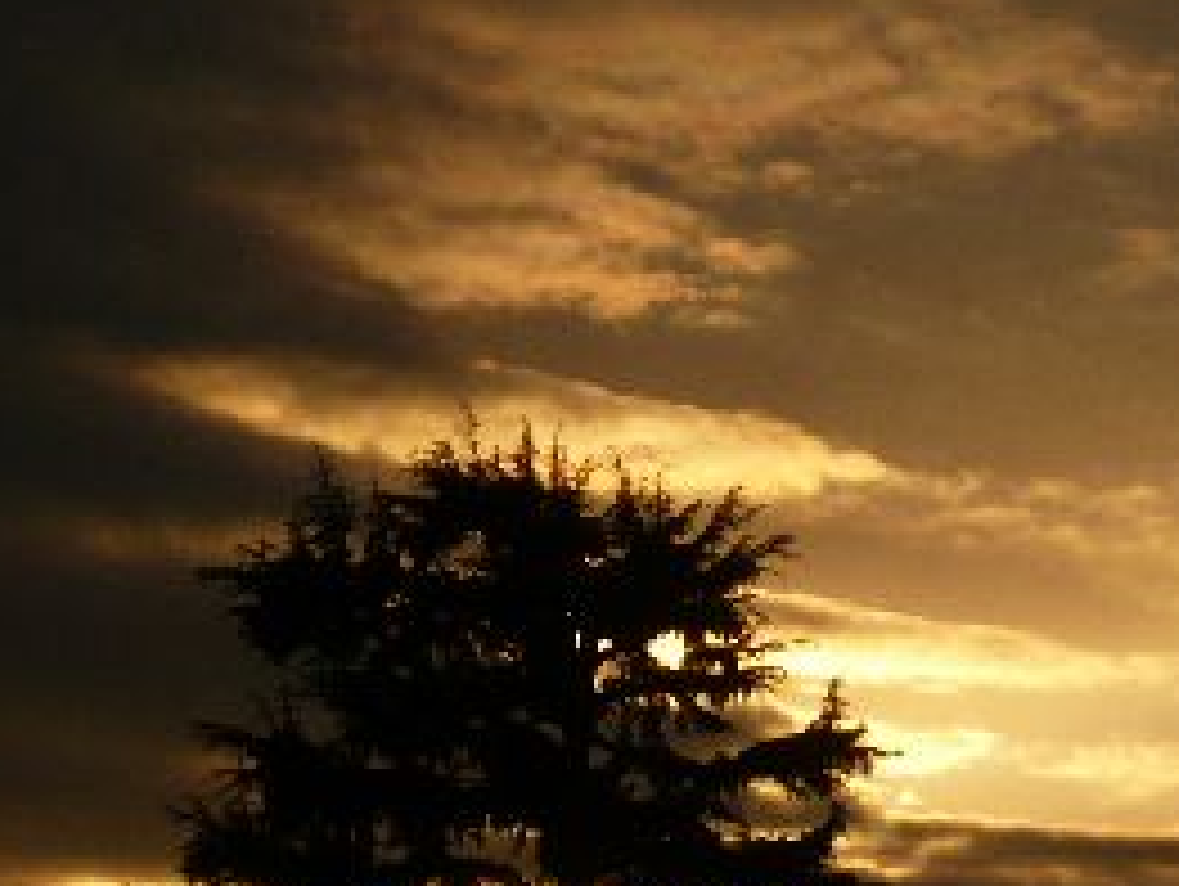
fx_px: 5489
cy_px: 445
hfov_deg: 12.3
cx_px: 598
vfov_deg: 9.2
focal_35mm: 161
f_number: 13
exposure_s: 1/200
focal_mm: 12
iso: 100
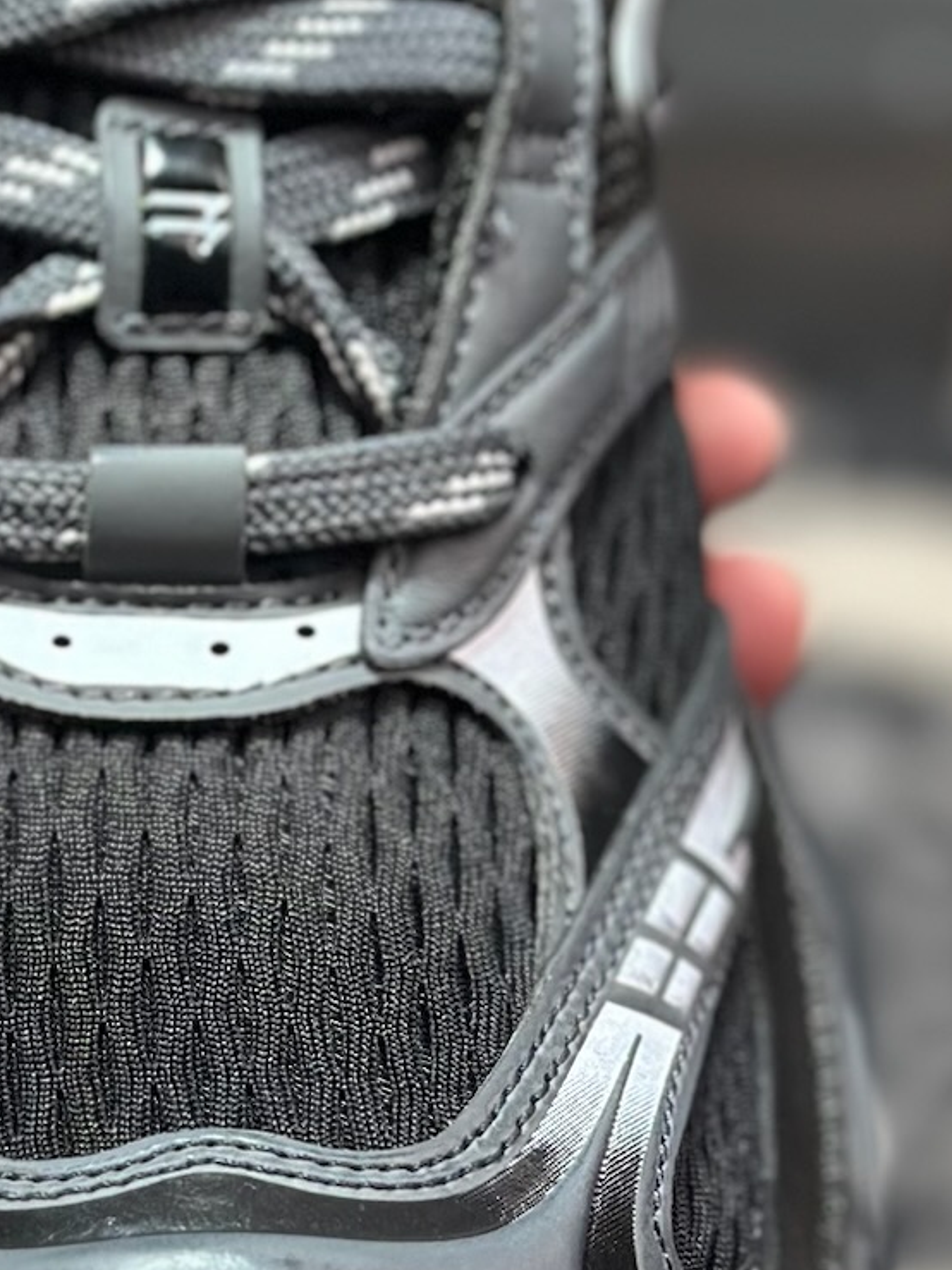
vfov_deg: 14.8
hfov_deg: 11.1
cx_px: 117
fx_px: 4878
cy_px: 433
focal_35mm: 133
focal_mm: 6.86
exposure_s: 1/280
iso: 80
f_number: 1.78
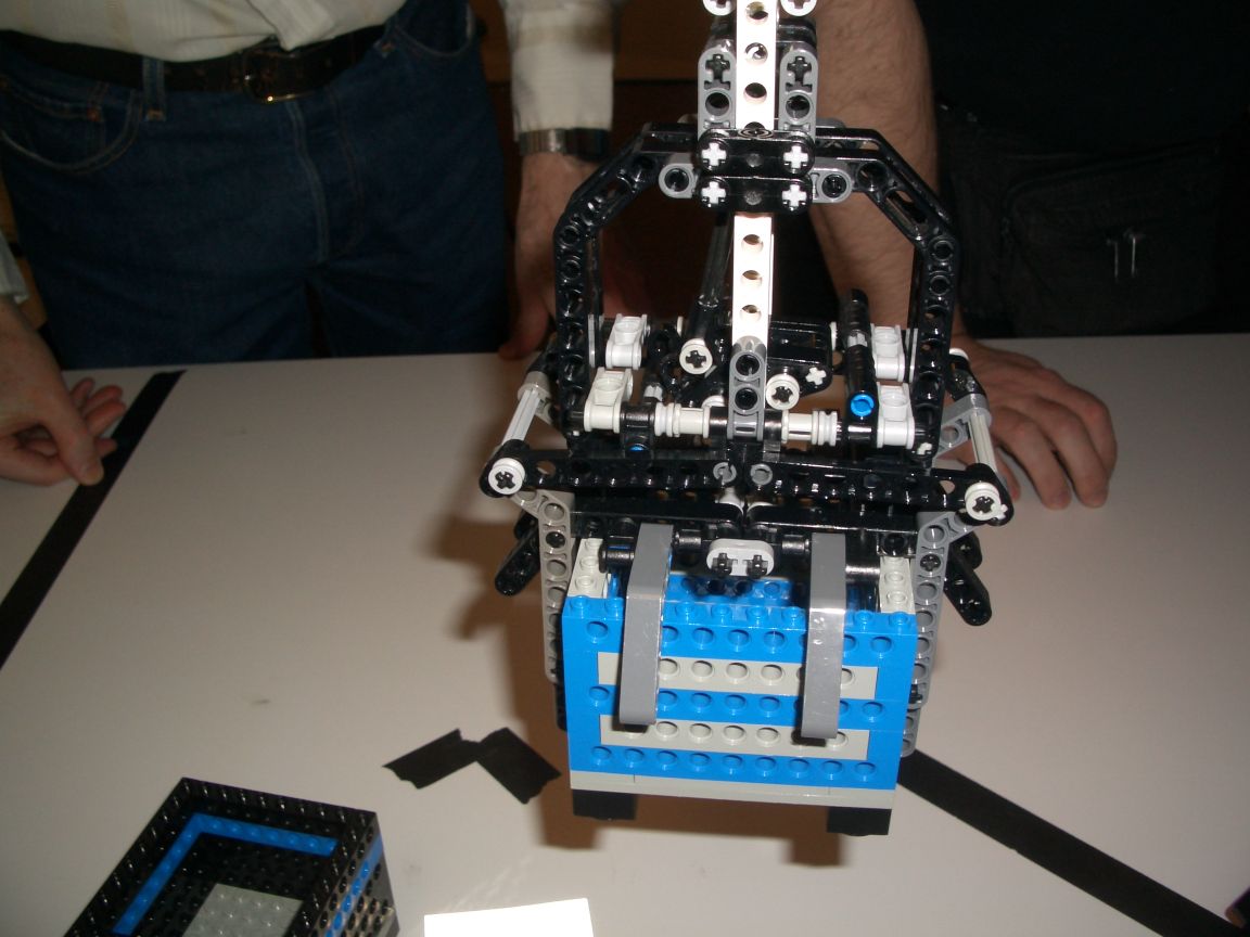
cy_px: 468
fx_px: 1264
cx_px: 625
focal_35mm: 35
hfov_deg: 52.6
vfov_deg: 40.7
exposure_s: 1/60
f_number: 4.3
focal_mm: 5.8
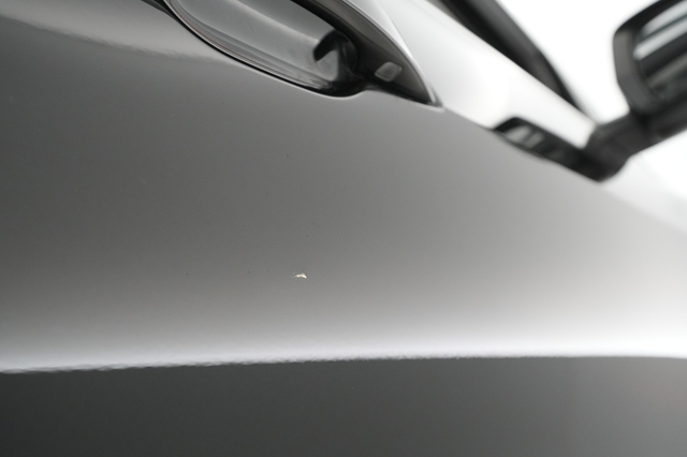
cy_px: 228
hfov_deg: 65.5
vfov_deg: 46.4
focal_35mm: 28
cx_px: 344
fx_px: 534
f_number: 4.5
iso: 5000
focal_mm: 28
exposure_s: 1/100
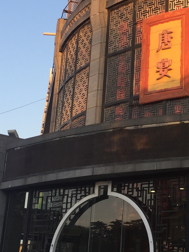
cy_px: 73
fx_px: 539
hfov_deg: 19.3
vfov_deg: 26.1
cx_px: 195
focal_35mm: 74
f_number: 2.2
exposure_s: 1/370
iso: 32
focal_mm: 4.15
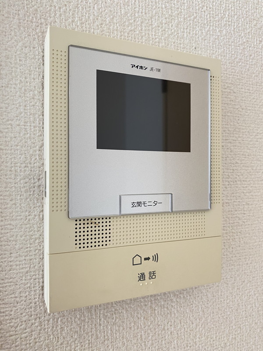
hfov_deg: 53.1
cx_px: 132
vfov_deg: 67.3
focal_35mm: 26
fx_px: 263
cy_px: 176
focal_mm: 4.25
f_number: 1.8
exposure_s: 1/50
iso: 100
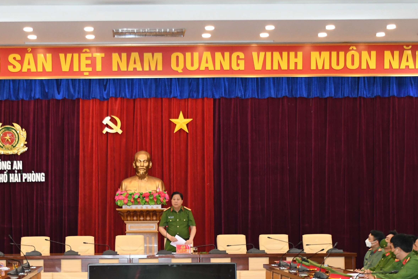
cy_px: 225
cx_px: 158
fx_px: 835
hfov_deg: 28.0
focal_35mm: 72
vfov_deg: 18.8
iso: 2500
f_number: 4
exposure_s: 1/200
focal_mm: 27
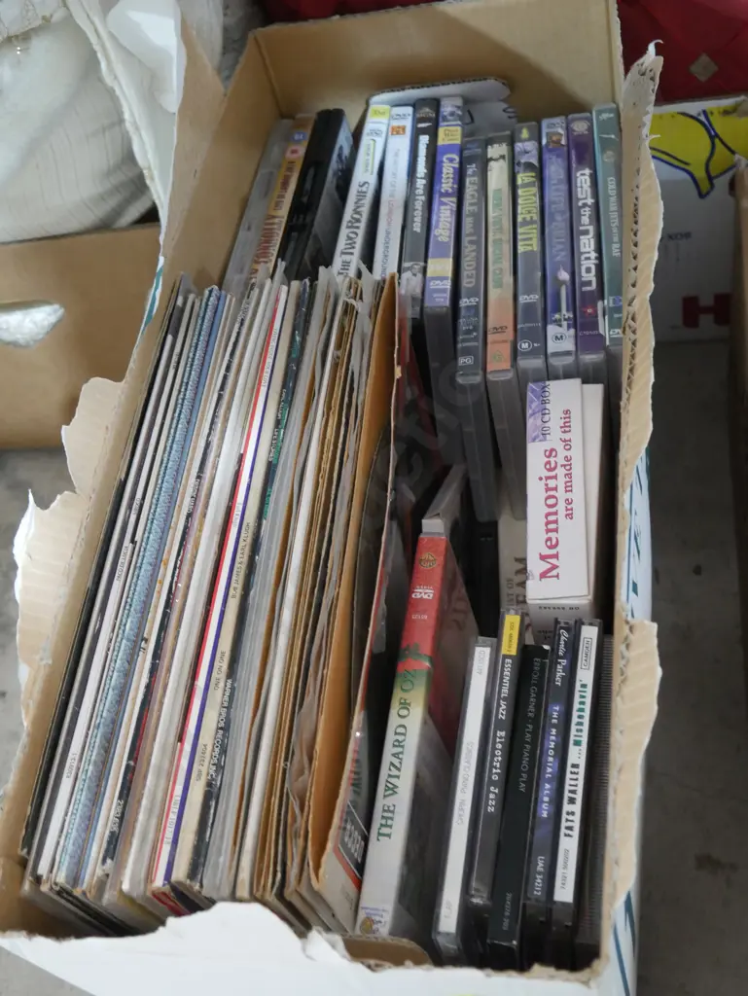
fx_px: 1151
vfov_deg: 46.8
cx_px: 374
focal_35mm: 40
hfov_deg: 36.0
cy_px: 498
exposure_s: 1/20
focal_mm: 20
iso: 3200
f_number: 4.4
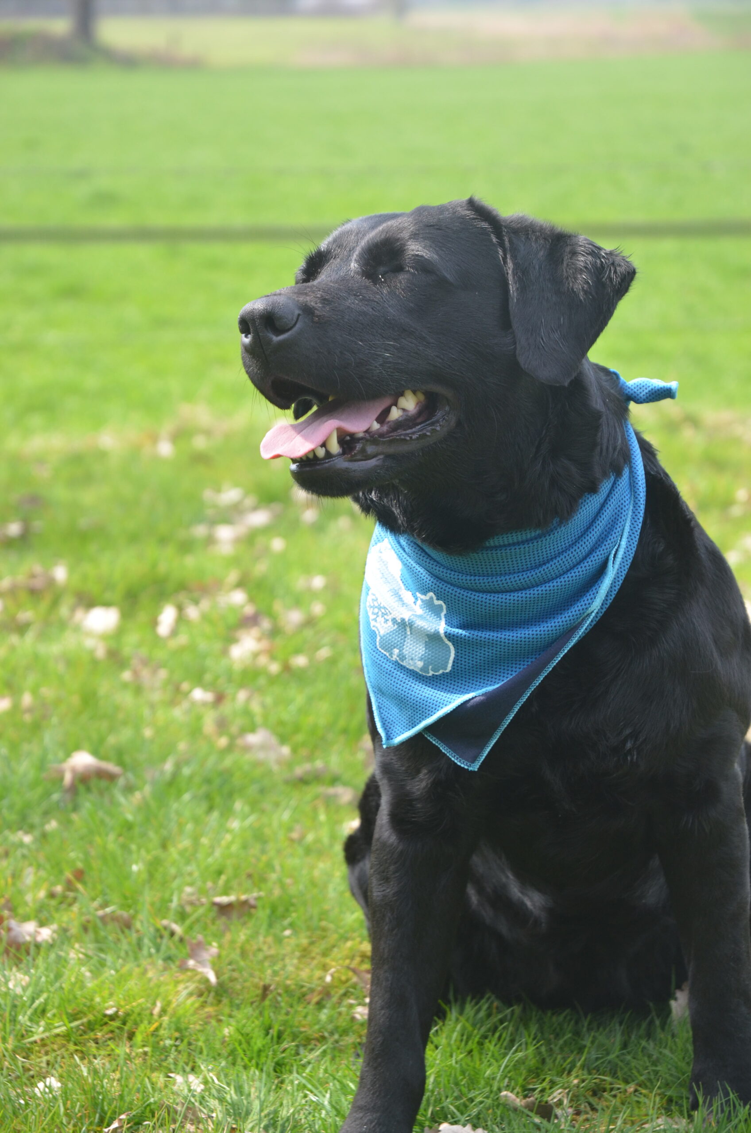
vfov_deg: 19.5
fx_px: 3300
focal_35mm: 105
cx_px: 376
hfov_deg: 13.0
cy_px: 566
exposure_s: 1/400
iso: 400
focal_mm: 70
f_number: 5
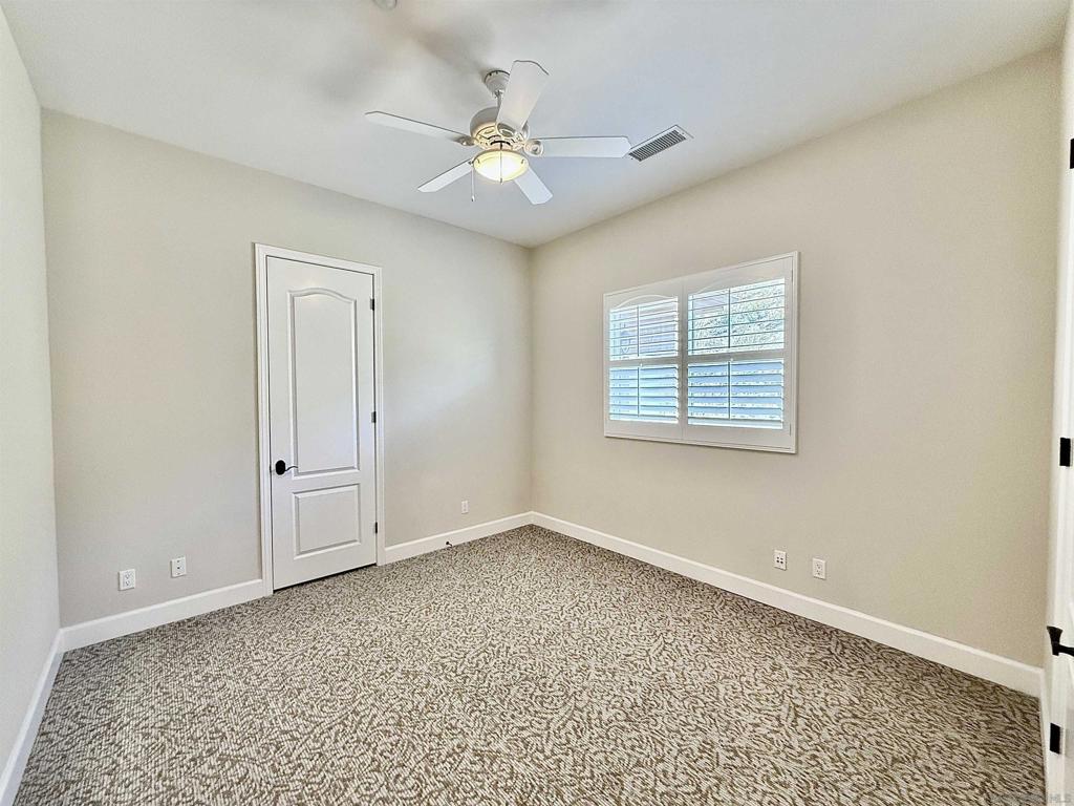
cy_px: 403
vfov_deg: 85.7
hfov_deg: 102.1
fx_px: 434
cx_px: 537
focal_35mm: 14
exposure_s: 1/120
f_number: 2.2
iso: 500
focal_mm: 2.22
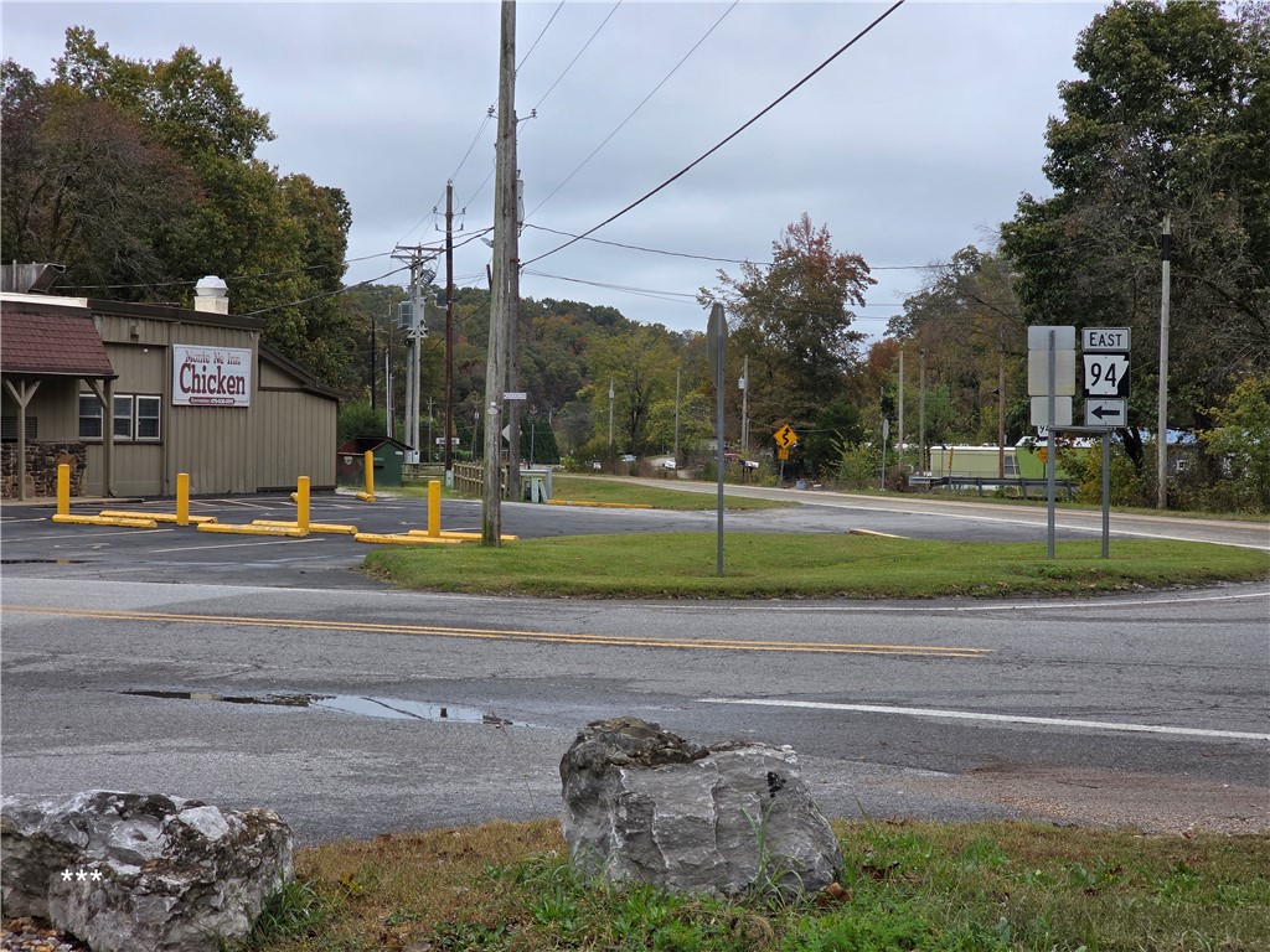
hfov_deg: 28.2
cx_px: 635
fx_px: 2531
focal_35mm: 69
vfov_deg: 21.3
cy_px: 476
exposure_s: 1/688
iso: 50
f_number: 2.4
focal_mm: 7.9
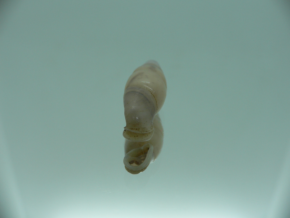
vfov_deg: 40.7
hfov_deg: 52.6
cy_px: 109
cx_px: 145
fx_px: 293
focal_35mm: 35
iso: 80
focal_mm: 4.6
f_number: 2.8
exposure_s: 1/80
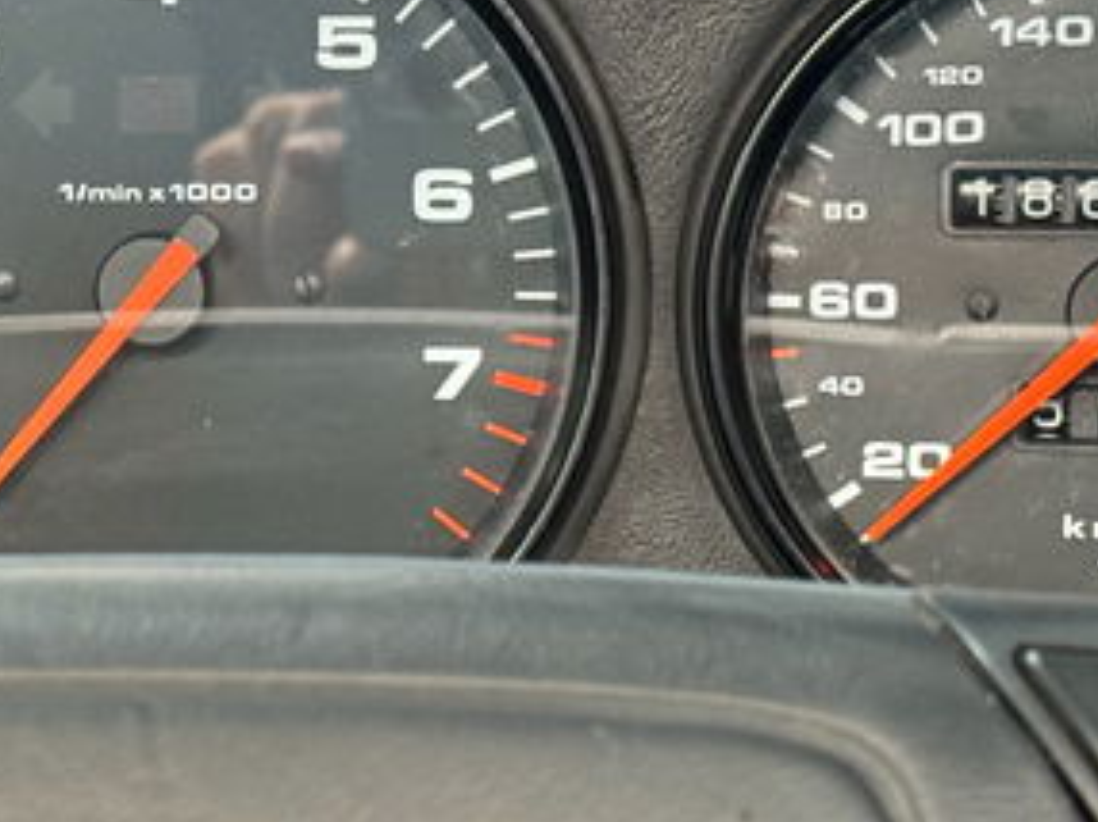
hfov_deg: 15.1
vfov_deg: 11.5
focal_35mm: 129
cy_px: 307
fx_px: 4088
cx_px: 96
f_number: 1.78
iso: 200
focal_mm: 6.76
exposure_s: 1/33
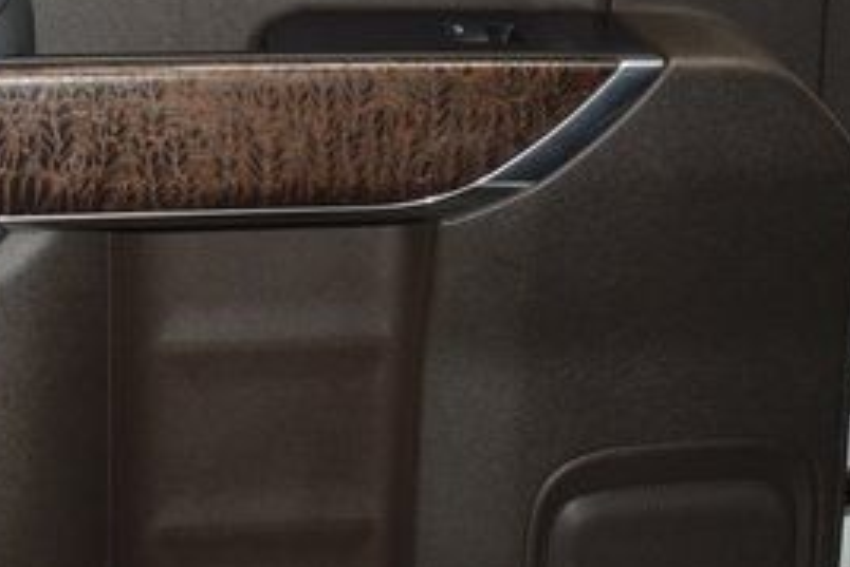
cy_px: 223
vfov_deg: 15.9
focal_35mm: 86
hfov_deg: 22.9
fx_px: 2032
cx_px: 57
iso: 1400
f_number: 3.8
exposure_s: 1/125
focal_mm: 24
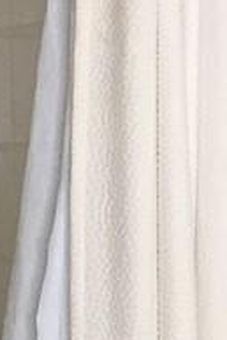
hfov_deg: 5.4
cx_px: 424
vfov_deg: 8.1
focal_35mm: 250
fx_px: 2360
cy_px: 492
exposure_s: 1/15
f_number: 2.2
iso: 32
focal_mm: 4.15
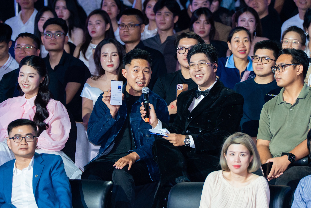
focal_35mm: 300
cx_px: 156
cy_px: 104
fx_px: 2592
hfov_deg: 6.9
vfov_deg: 4.6
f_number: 4
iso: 1250
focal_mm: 200
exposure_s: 1/160
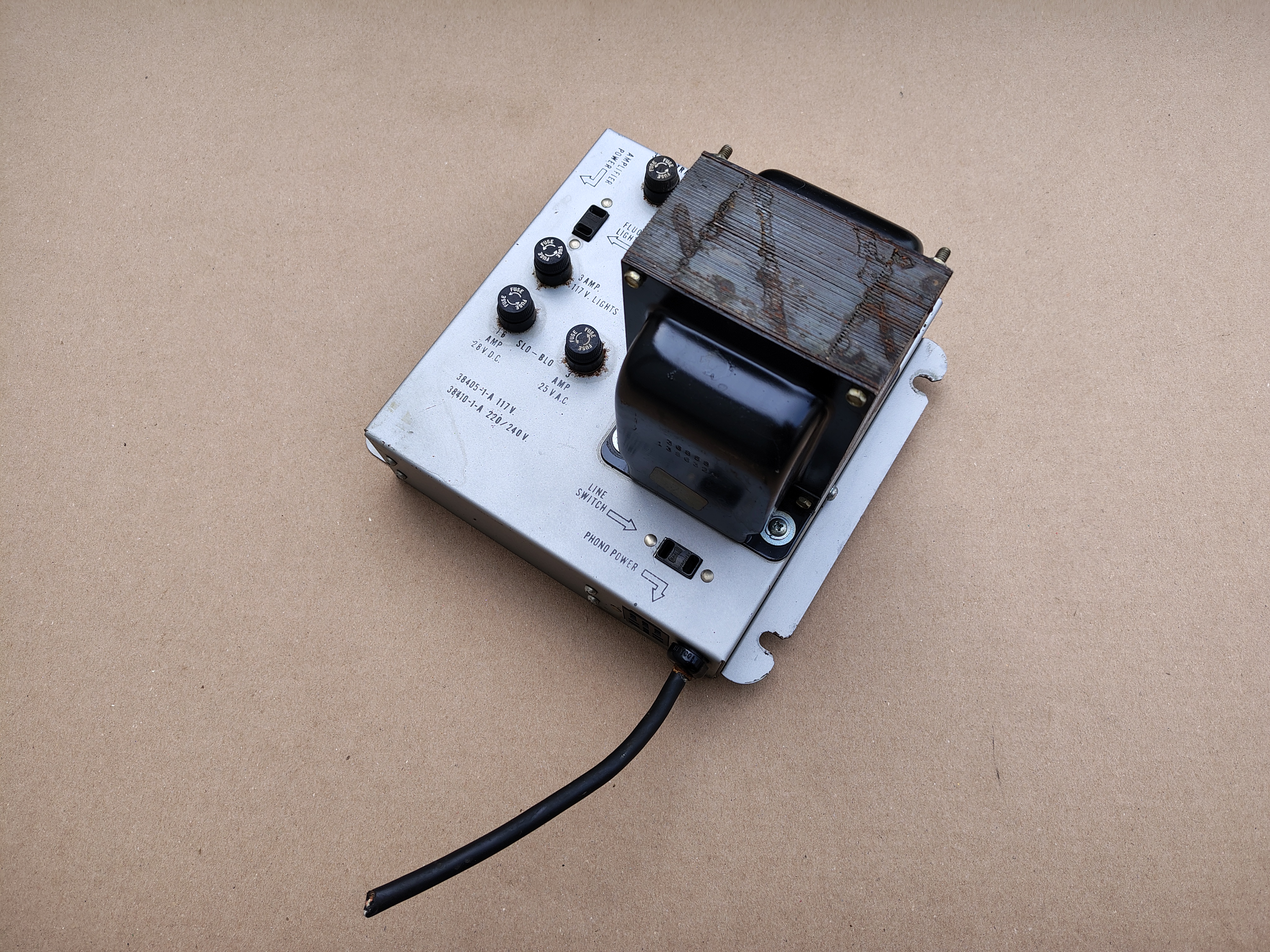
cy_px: 476
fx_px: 881
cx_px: 635
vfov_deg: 56.8
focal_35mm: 24
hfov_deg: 71.6
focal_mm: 5.56
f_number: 1.8
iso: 100
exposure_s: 1/706
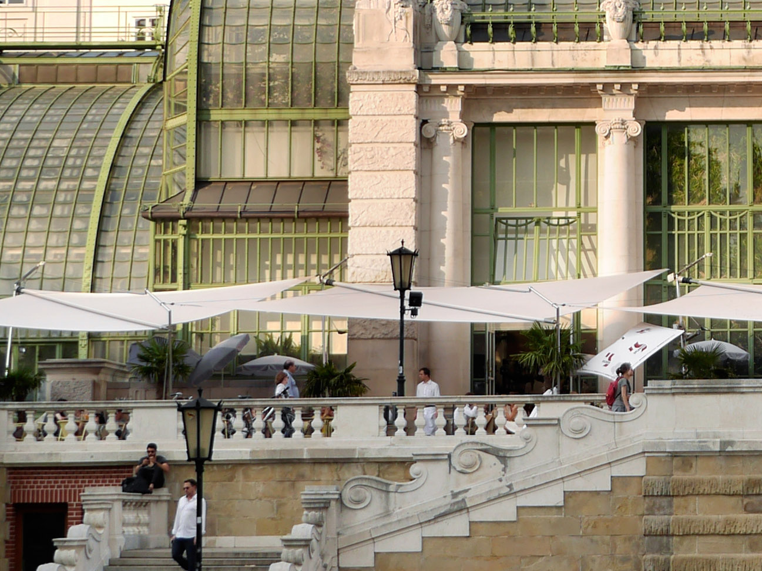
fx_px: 2972
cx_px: 902
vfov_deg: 11.0
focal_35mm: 135
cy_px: 125
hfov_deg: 14.2
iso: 125
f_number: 2.8
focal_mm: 19
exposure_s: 1/800
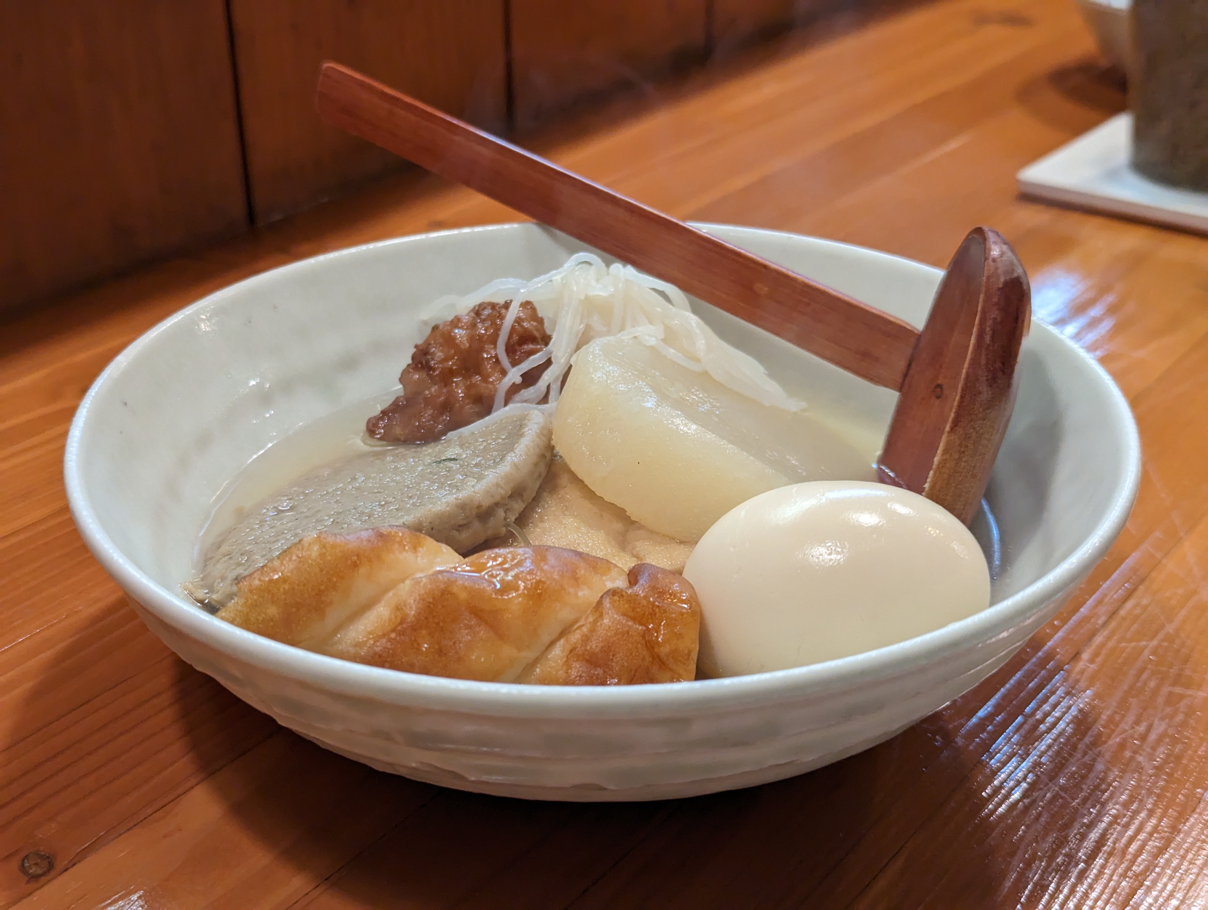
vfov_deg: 30.3
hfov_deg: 39.6
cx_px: 604
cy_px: 455
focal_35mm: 48
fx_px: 1677
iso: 368
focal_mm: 6.81
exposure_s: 1/99.9
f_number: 1.85
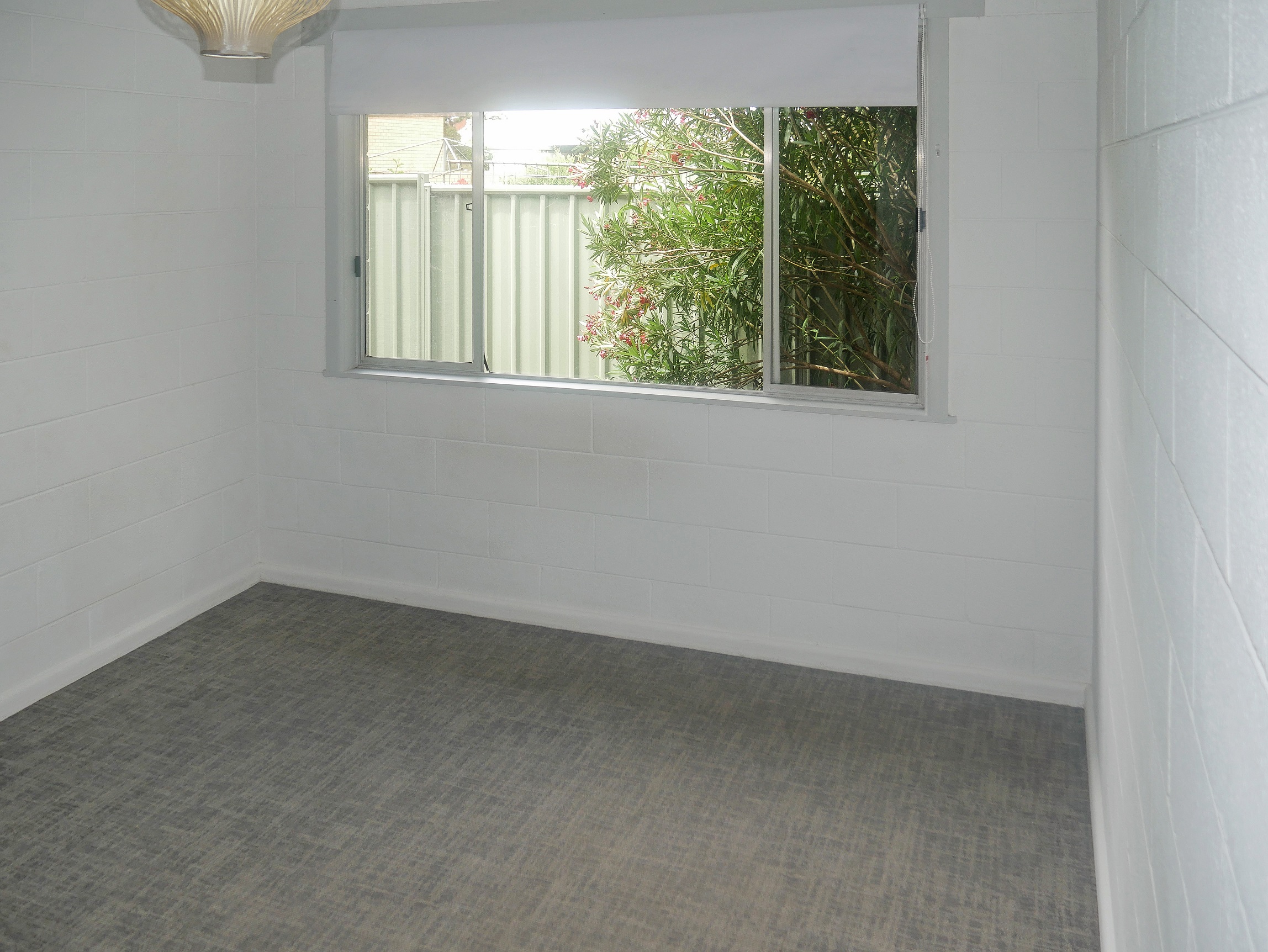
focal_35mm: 28
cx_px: 634
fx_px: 1026
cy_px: 476
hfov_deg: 63.4
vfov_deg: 49.8
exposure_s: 1/125
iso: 200
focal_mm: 14
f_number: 4
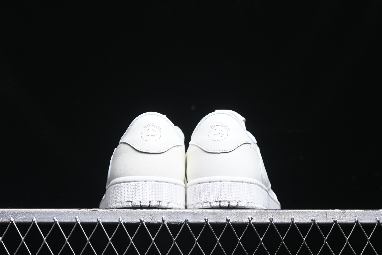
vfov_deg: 18.0
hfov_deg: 26.6
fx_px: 806
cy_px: 129
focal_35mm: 76
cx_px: 190
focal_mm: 50
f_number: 6.3
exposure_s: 1/60
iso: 160
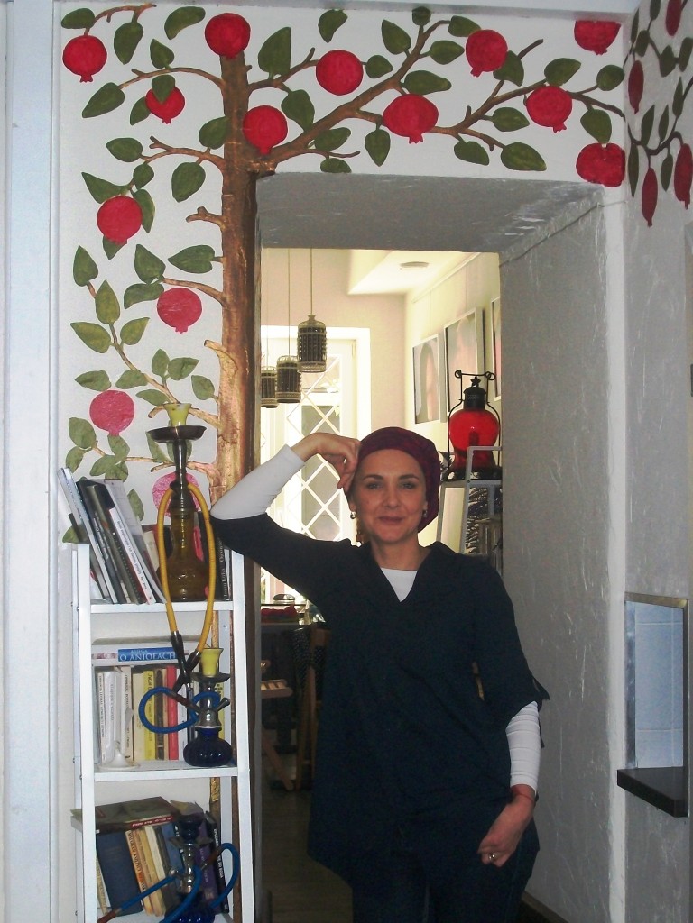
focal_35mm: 56
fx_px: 1495
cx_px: 346
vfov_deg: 34.3
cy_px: 462
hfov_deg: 26.1
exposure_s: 1/40
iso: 160
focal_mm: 9.4
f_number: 3.4
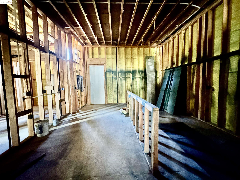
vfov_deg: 85.7
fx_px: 97
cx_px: 120
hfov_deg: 102.1
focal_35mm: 14
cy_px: 90
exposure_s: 1/10
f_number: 2.2
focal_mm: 2.22
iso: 1600
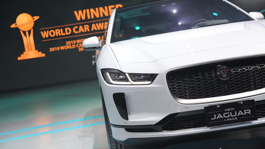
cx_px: 132
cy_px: 73
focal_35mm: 58
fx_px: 407
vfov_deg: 20.7
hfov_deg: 36.0
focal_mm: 55
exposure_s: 1/125
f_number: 4
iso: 500
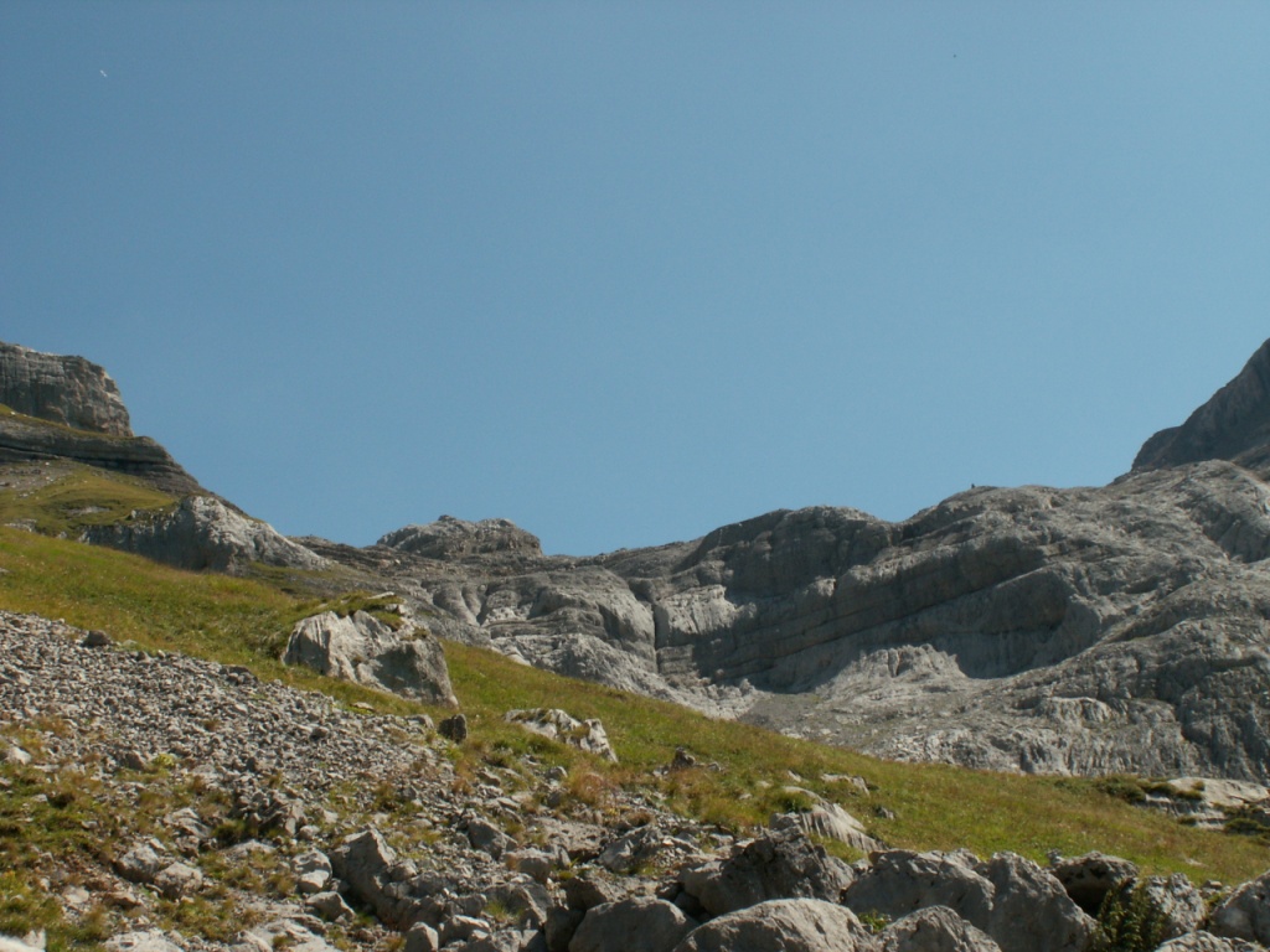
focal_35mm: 60
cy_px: 476
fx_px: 2201
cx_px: 635
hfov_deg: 32.2
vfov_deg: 24.4
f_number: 8
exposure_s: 1/160
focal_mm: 10.04
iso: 50
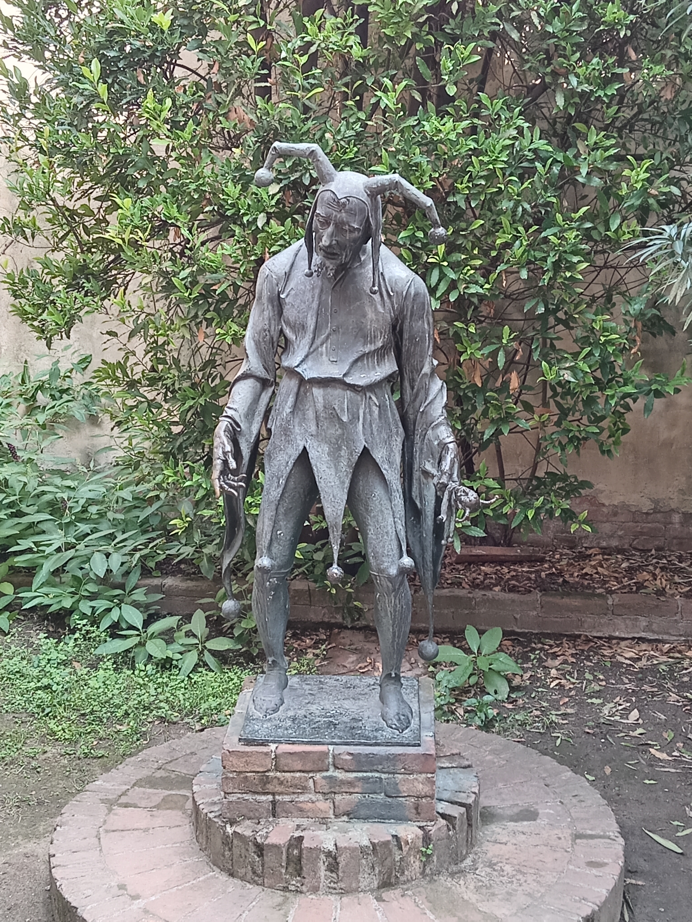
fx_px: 1279
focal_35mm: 48
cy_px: 461
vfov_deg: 39.7
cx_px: 346
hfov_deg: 30.3
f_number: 1.8
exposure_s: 1/33.3
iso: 195
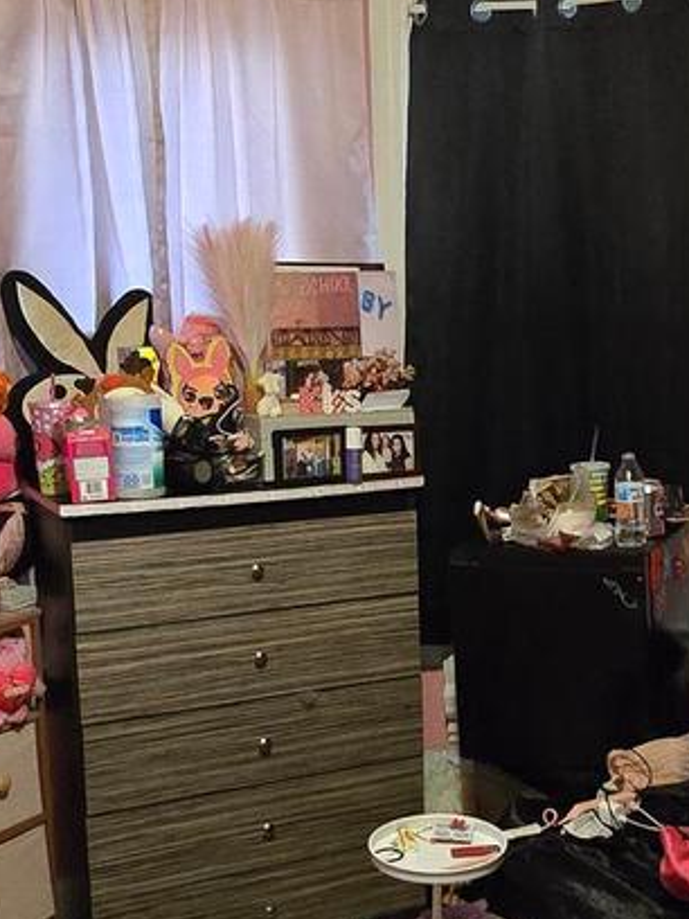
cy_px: 502
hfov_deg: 29.3
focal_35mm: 49
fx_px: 1300
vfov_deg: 38.9
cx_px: 504
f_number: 2.2
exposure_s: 1/60
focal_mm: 2.2
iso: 1250
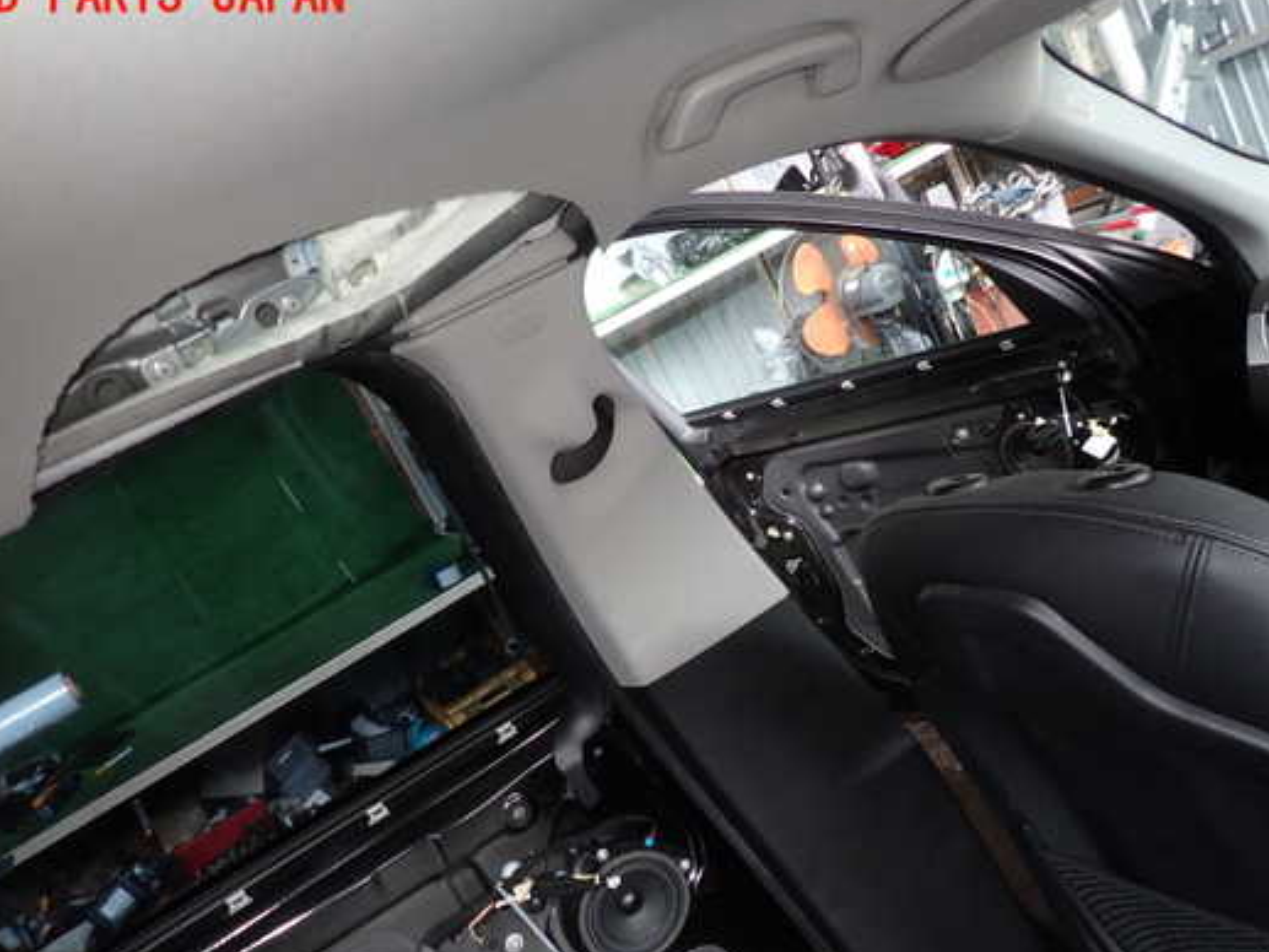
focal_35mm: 29
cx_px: 636
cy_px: 518
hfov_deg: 61.6
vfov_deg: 48.2
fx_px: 1063
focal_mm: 4.5
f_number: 2
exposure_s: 1/60
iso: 160
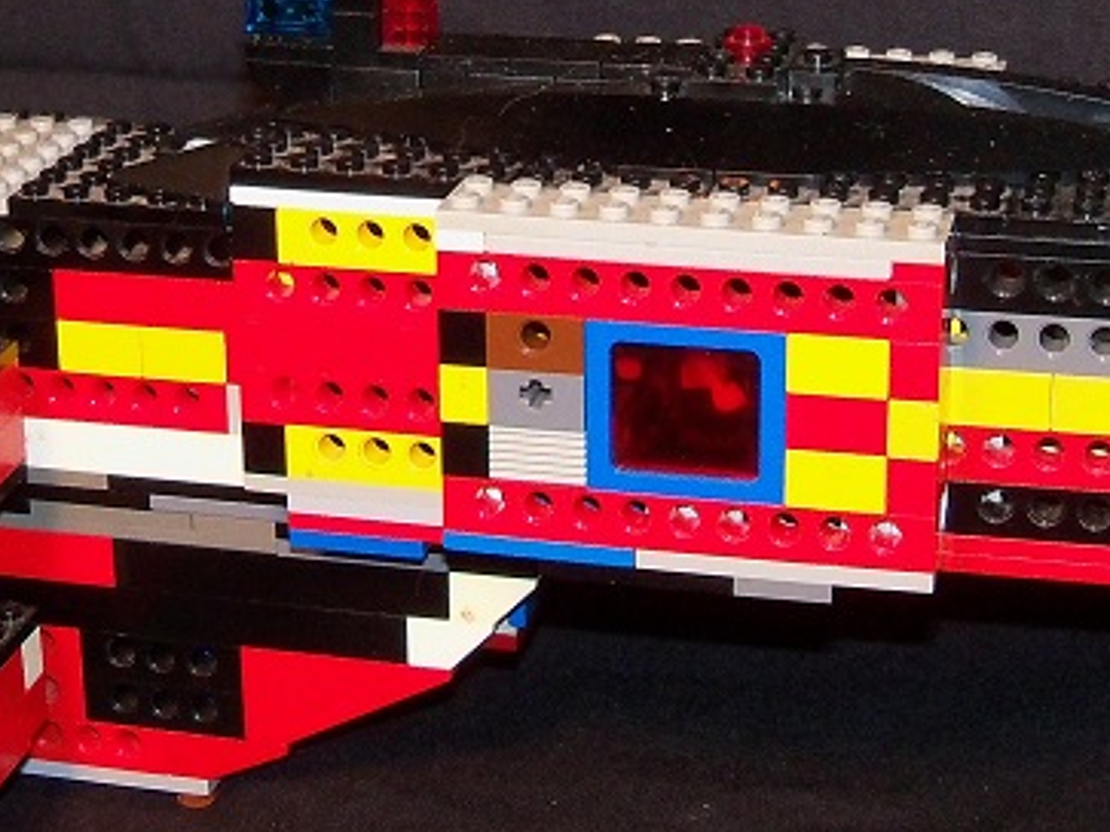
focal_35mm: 88
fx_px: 2821
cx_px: 462
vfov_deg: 16.7
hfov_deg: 22.2
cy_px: 272
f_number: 3.5
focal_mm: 6.2
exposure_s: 1/30
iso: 200
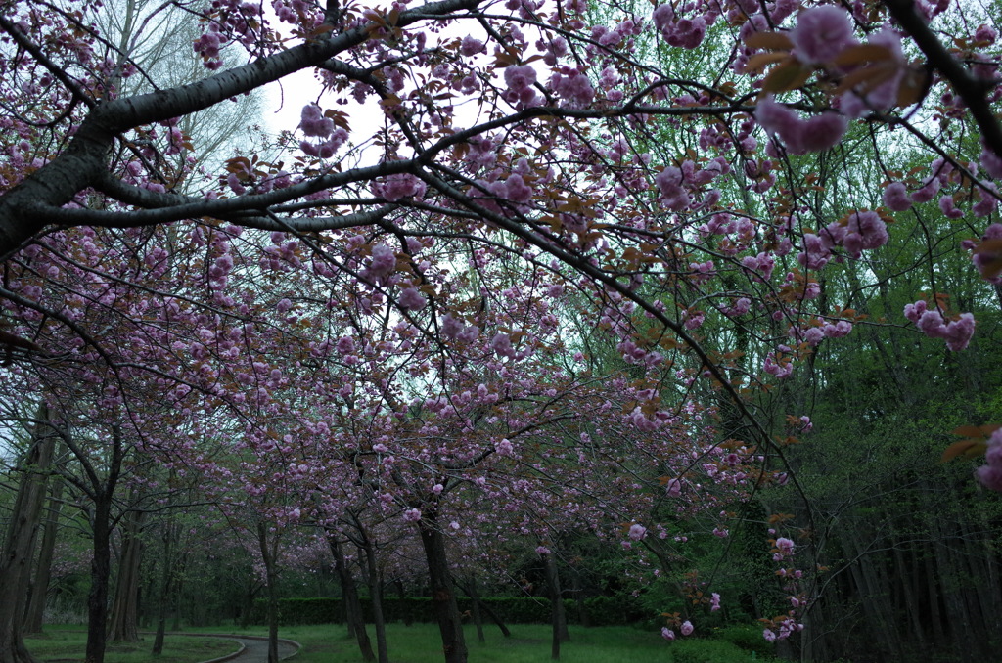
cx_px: 501
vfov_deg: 46.2
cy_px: 332
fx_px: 778
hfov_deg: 65.6
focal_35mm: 28
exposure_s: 1/40
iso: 640
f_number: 2.8
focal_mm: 18.3
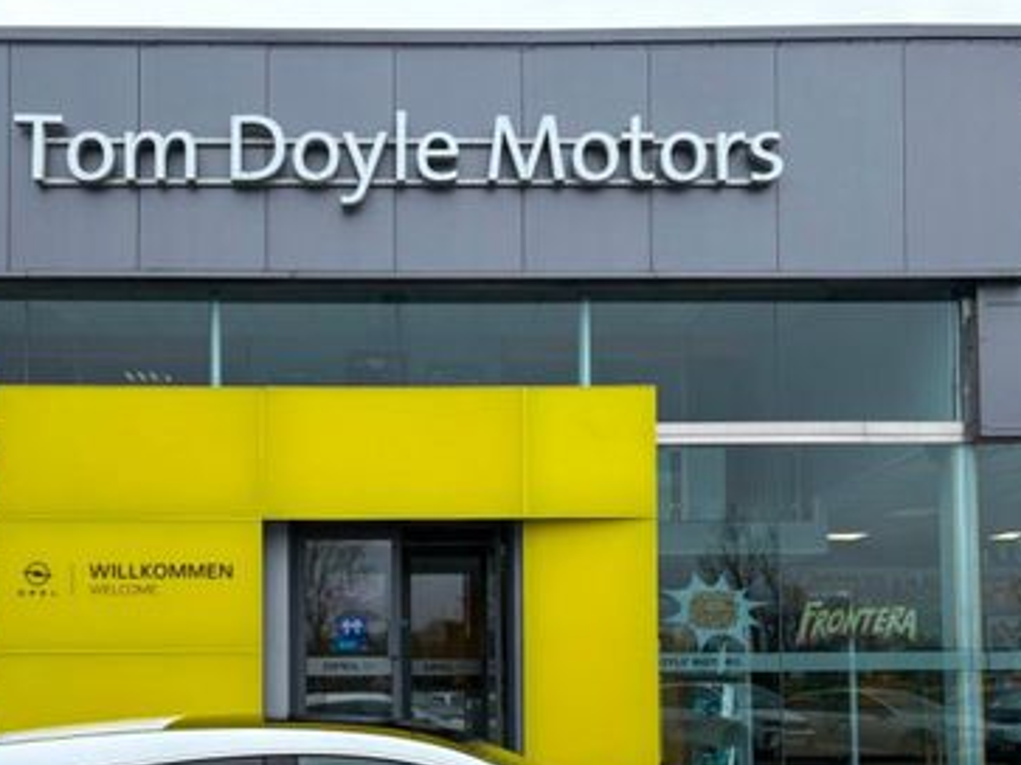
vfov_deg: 32.6
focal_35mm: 43
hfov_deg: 43.6
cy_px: 619
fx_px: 1268
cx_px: 399
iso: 50
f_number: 1.6
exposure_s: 1/1032
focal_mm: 5.96
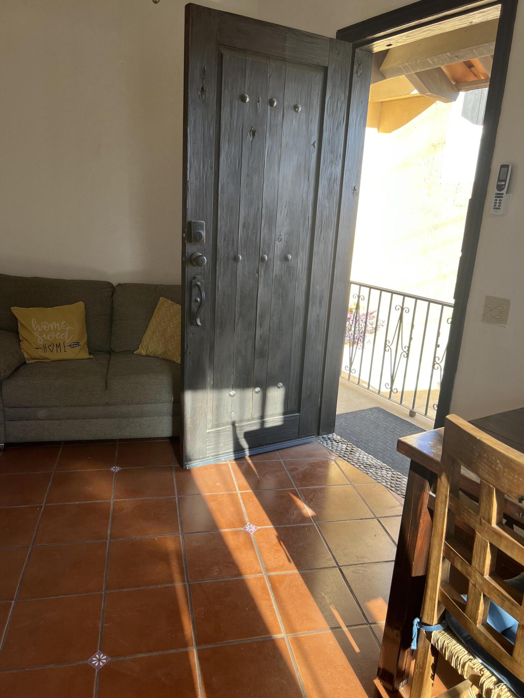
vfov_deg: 67.3
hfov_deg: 53.1
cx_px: 262
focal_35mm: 26
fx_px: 525
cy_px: 349
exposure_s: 1/134
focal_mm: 5.7
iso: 32
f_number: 1.5
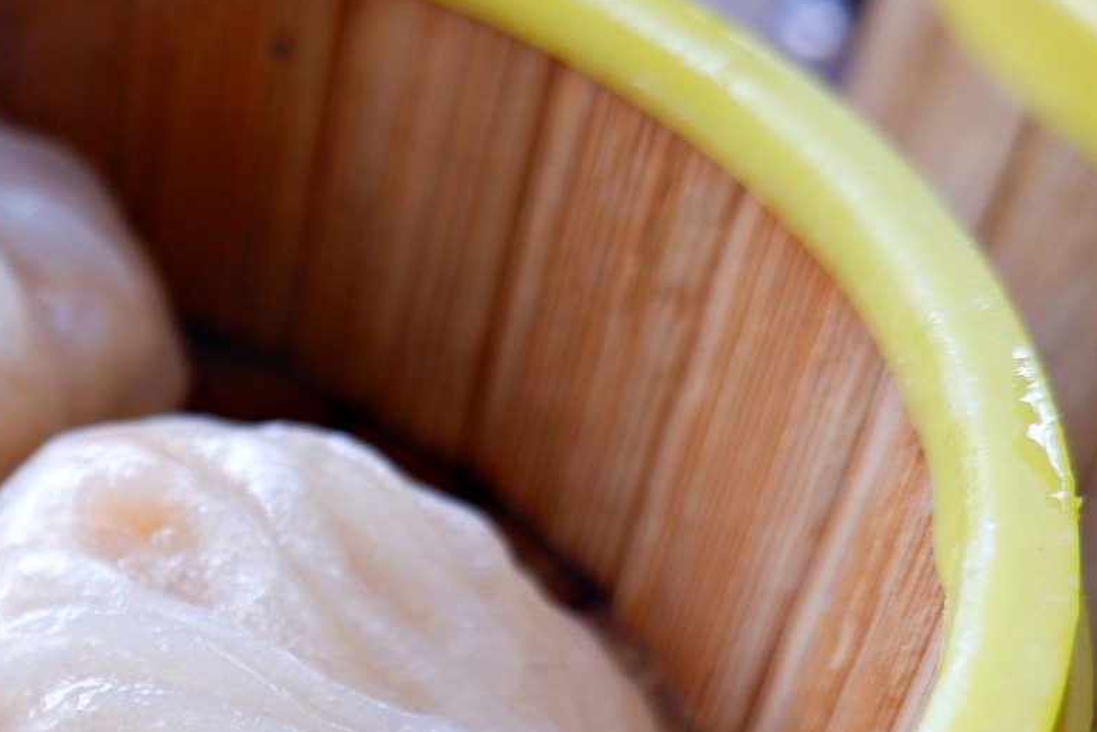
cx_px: -403
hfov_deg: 23.1
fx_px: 2316
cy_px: 703
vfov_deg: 17.6
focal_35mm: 76
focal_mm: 15
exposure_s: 1/45
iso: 200
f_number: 3.5
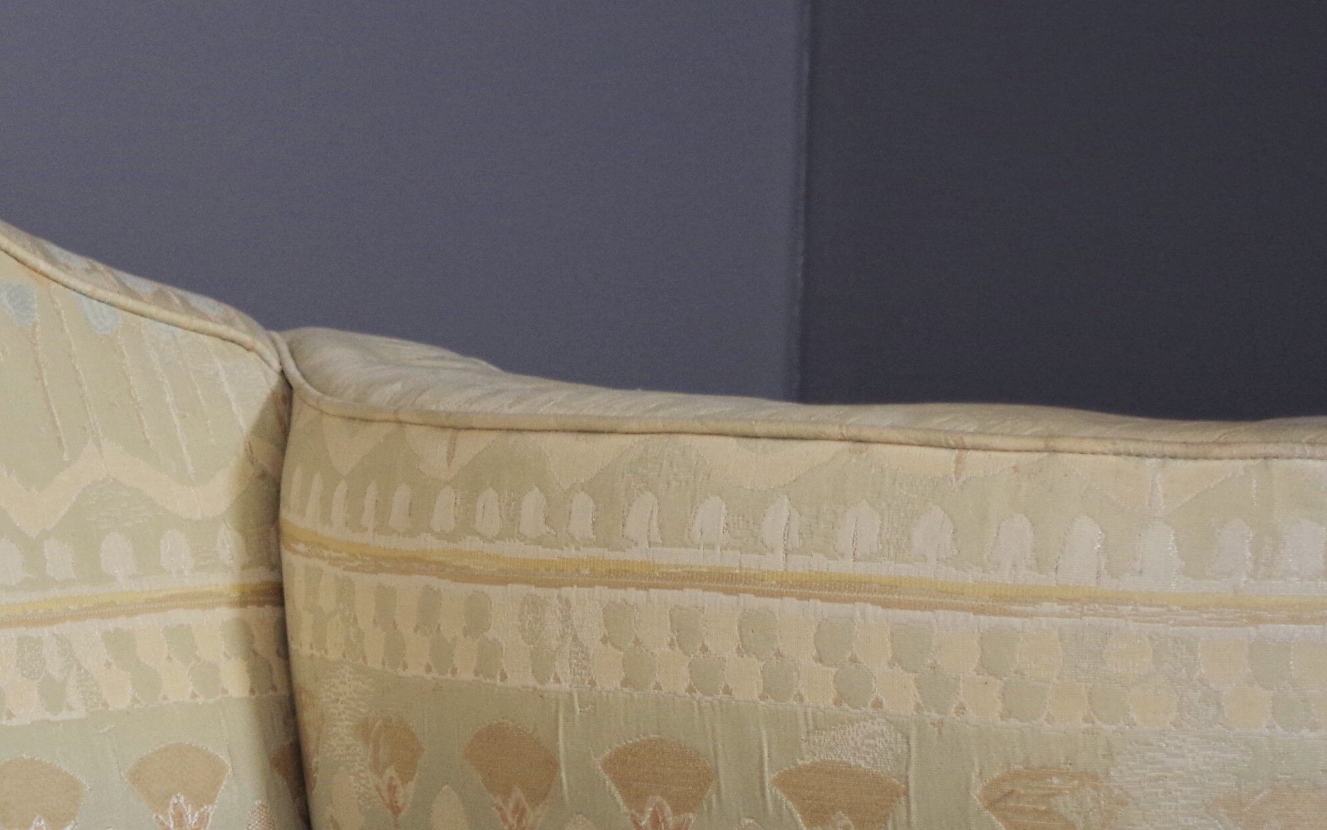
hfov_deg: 16.4
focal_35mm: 120
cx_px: -396
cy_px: 564
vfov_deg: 10.9
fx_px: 4340
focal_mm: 26.25
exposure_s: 1/60
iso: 400
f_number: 4
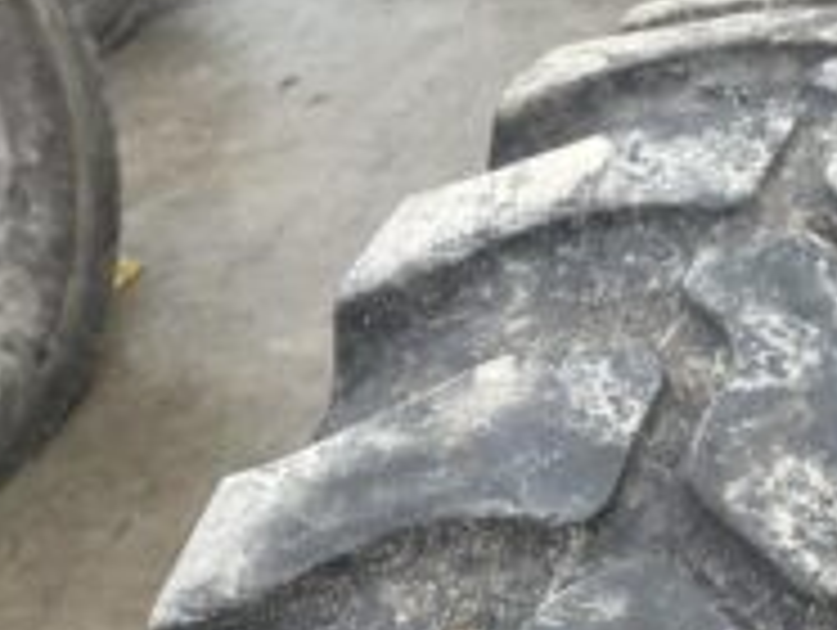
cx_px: 819
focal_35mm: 60
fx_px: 1453
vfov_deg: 23.5
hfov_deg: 30.1
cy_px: 628
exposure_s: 1/171
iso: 32
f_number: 1.6
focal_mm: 4.2
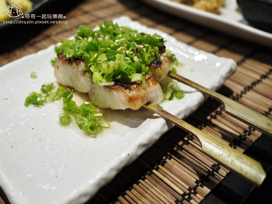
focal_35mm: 28
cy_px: 102
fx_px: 220
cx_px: 136
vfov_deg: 49.7
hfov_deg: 63.4
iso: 400
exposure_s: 1/25
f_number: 2.5
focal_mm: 14
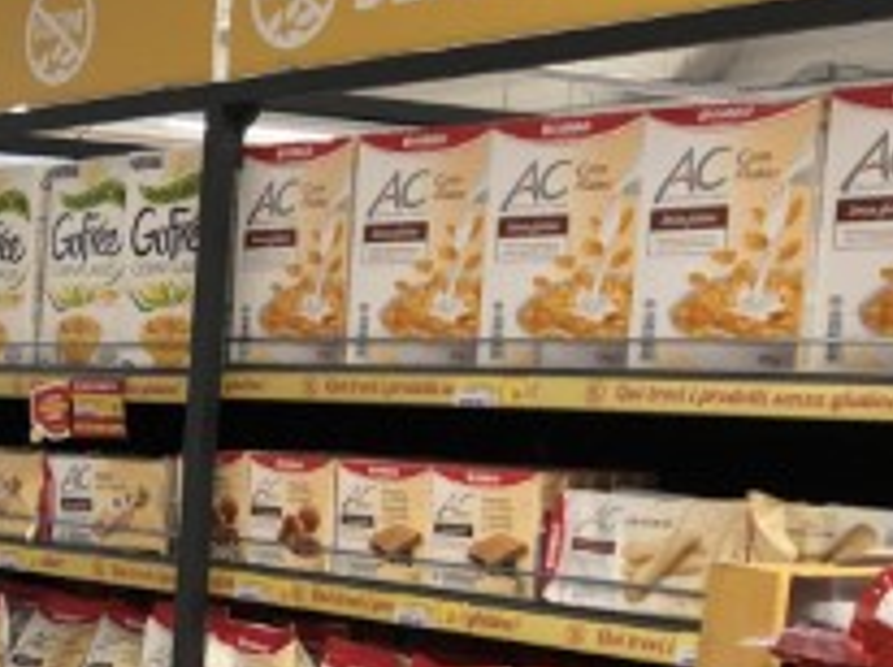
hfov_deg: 19.9
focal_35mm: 87
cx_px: -386
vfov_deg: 16.8
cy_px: 567
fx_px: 2242
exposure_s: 1/33
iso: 40
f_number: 1.8
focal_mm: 4
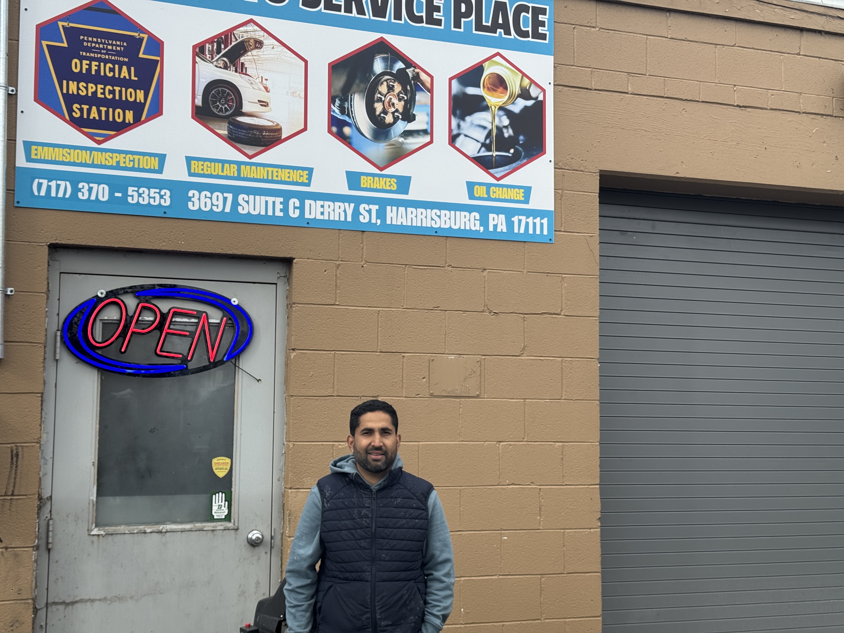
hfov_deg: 39.7
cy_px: 316
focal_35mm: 48
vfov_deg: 30.3
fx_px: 1170
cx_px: 422
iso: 64
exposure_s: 1/1524
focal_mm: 6.76
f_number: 1.78
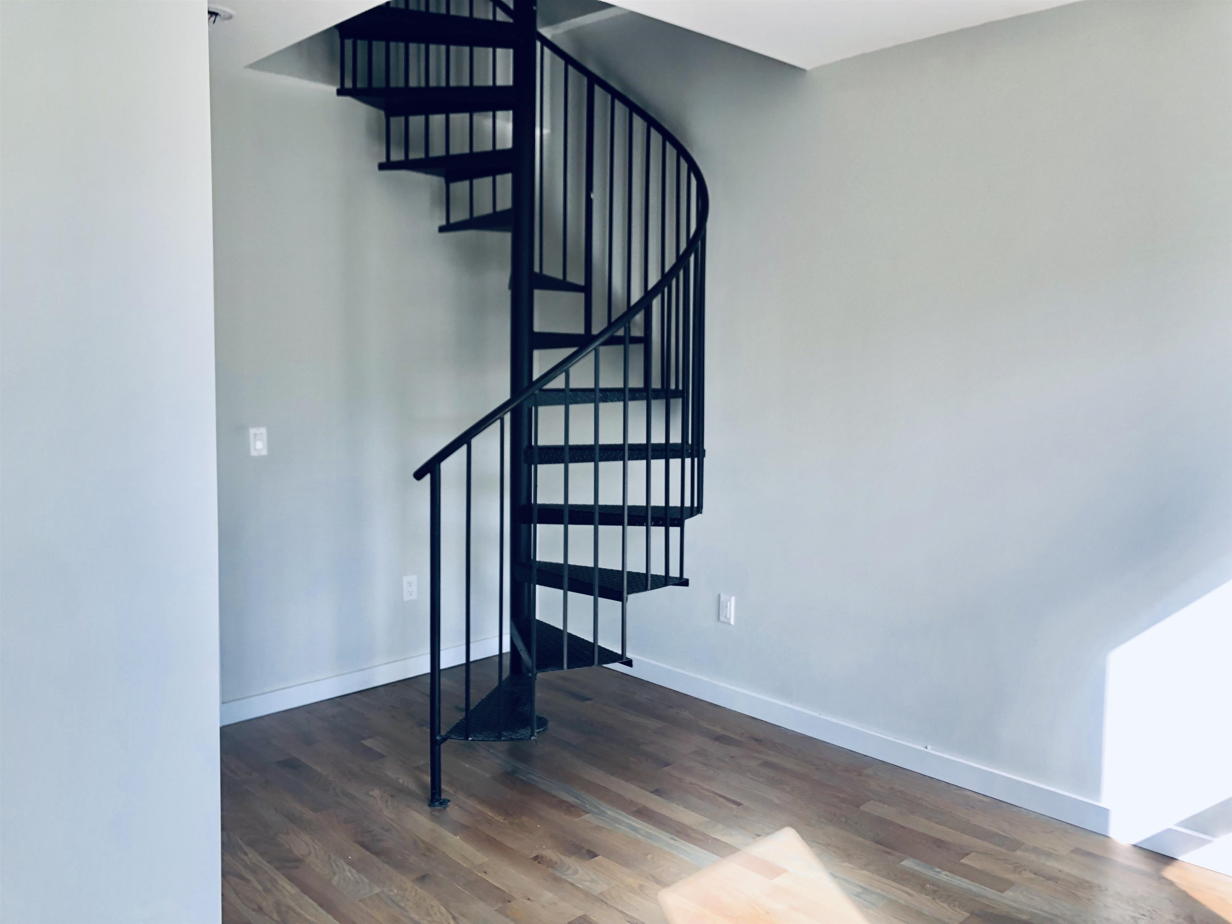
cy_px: 462
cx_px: 616
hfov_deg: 63.4
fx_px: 997
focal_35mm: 28
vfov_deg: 49.7
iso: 50
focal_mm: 3.99
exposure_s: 1/120
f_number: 1.8
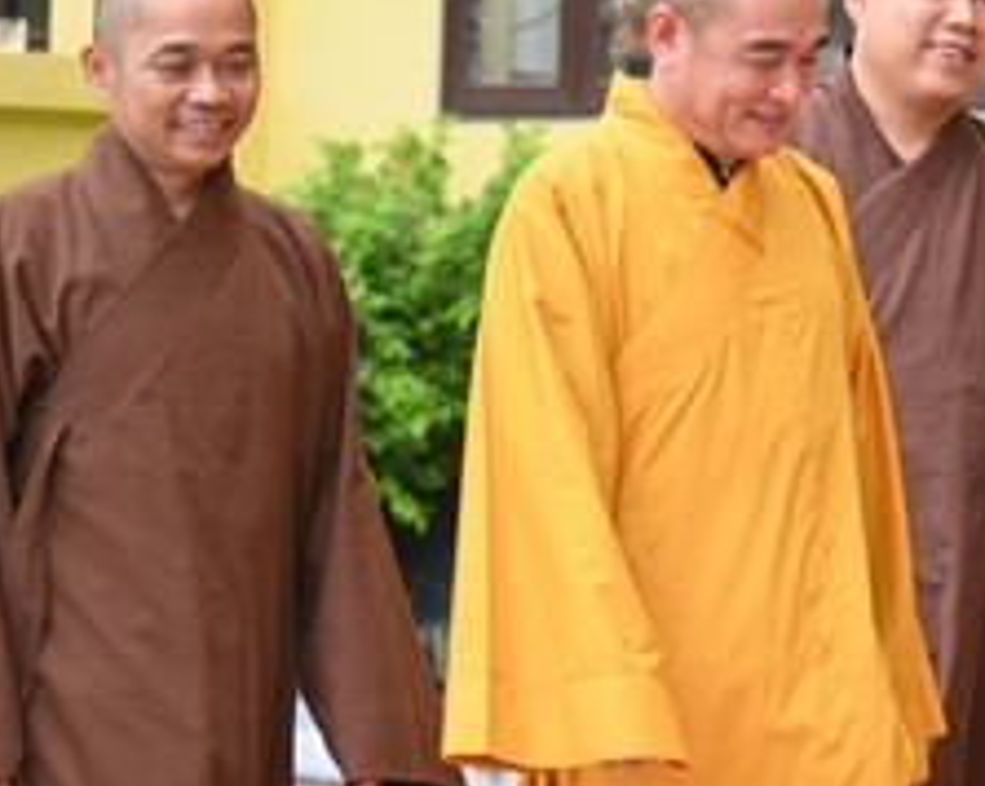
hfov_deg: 8.2
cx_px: 1140
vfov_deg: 6.6
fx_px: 6845
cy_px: 548
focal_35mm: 235
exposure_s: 1/125
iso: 100
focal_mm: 86
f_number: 4
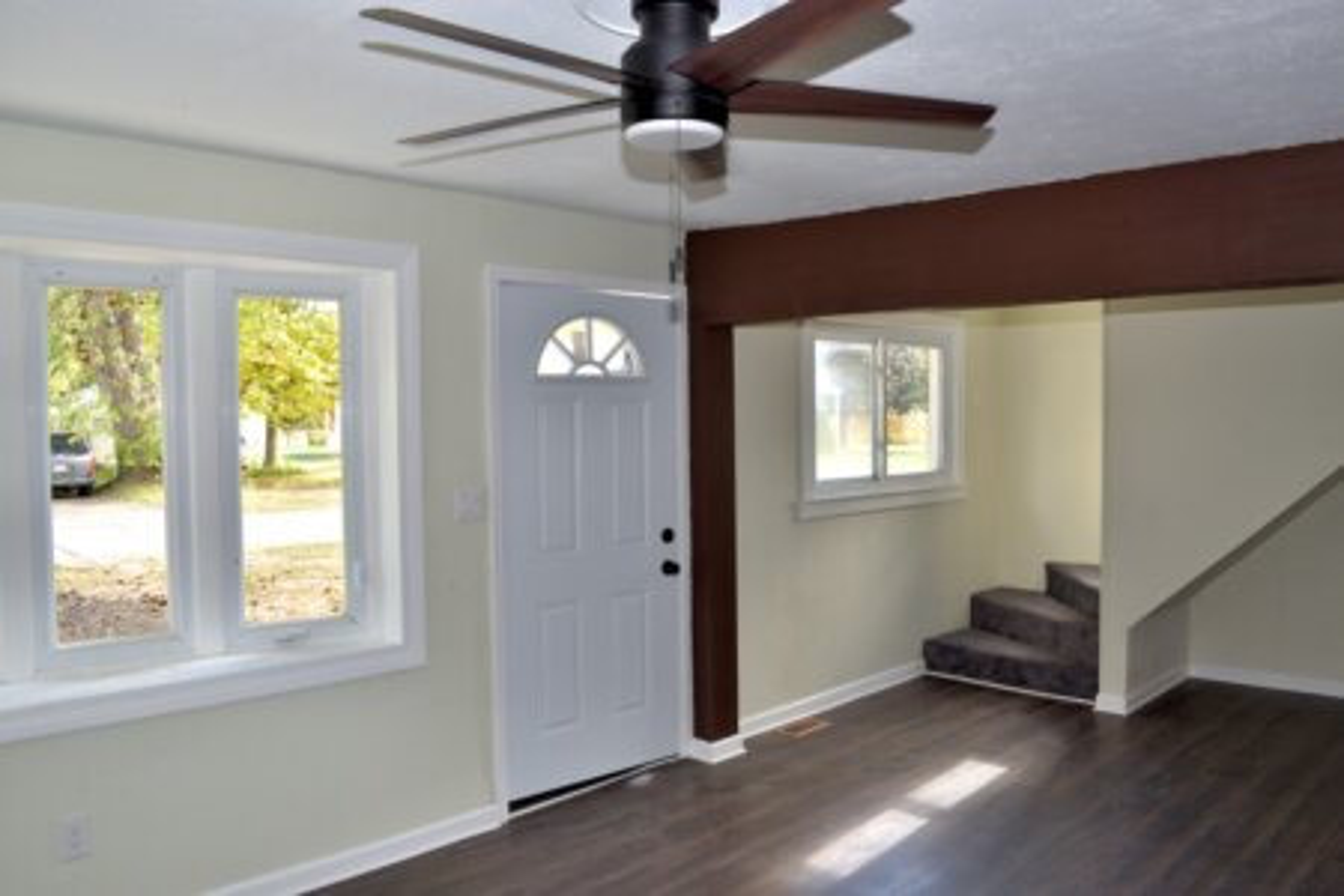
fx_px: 1008
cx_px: 672
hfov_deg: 67.4
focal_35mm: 27
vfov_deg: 47.9
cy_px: 448
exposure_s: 1/60
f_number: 4
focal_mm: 18
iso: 100
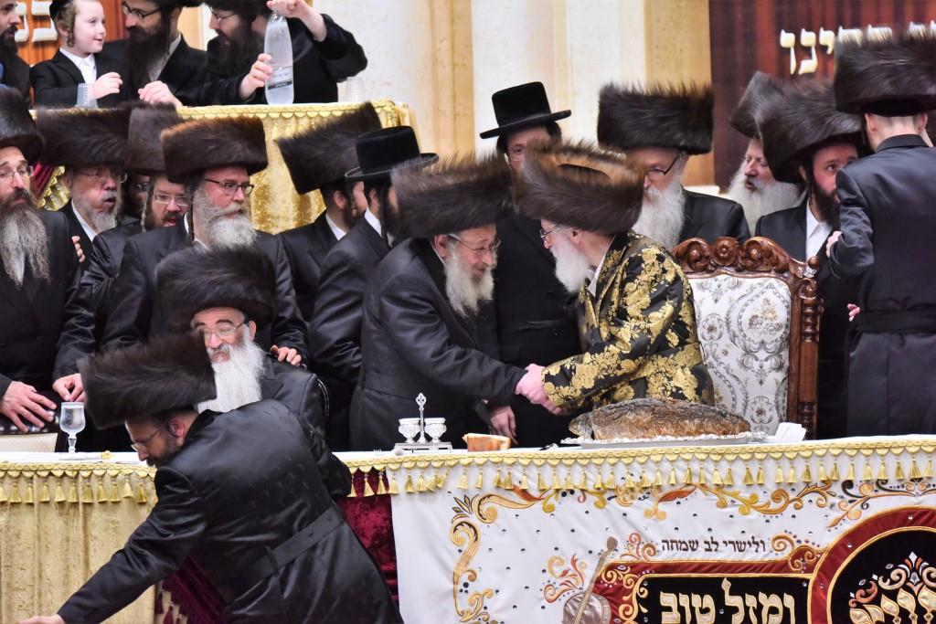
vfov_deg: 4.6
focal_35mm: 300
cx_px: 468
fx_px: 7801
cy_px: 312
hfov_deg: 6.9
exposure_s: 1/400
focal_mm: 300
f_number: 5.6
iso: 2000
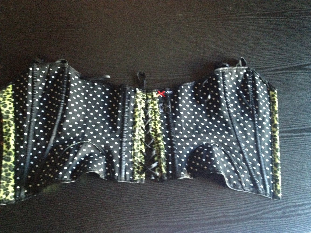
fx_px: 314
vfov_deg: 40.7
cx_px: 156
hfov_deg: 52.6
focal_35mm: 35
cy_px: 116
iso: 800
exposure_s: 1/15
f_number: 2.4
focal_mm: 4.28
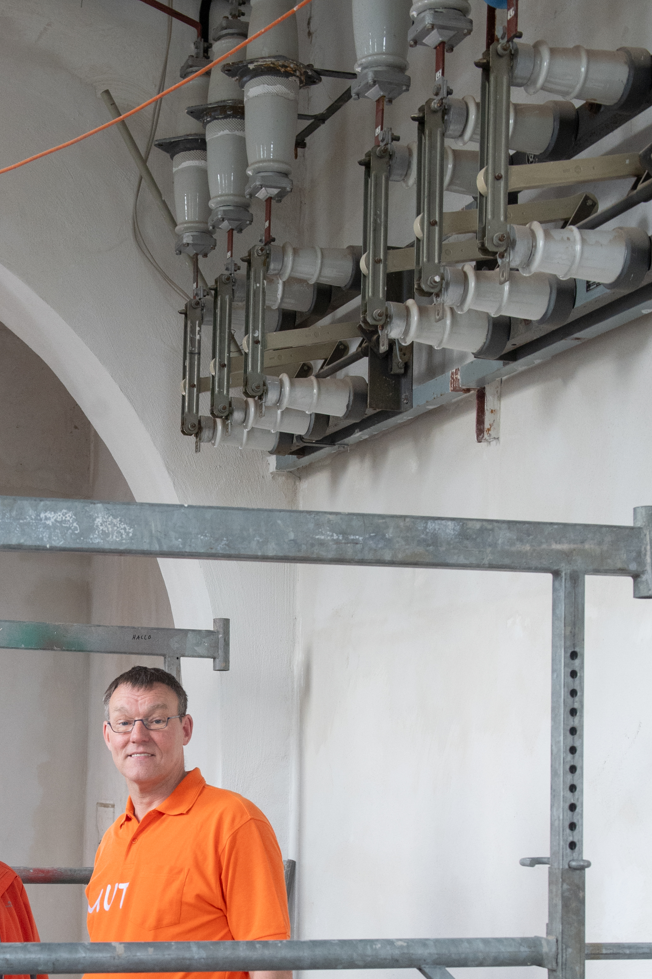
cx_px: 151
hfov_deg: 21.7
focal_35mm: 62
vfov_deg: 31.9
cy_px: 708
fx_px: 1685
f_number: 4.5
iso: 2000
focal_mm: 35
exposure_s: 1/80
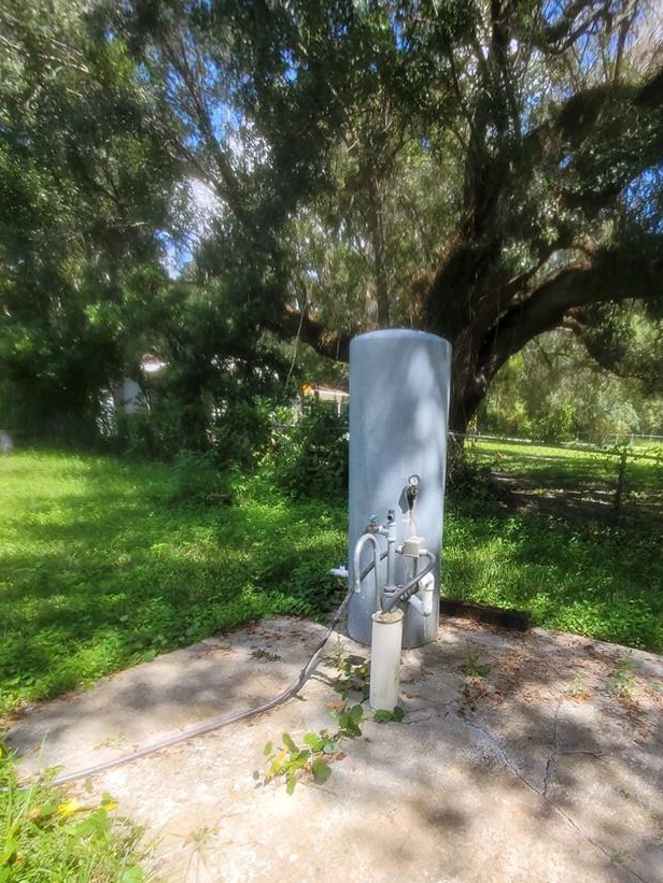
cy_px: 552
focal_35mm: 19
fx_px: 485
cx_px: 413
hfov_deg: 67.7
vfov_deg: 83.0
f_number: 2.2
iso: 64
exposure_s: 1/843
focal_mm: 2.2
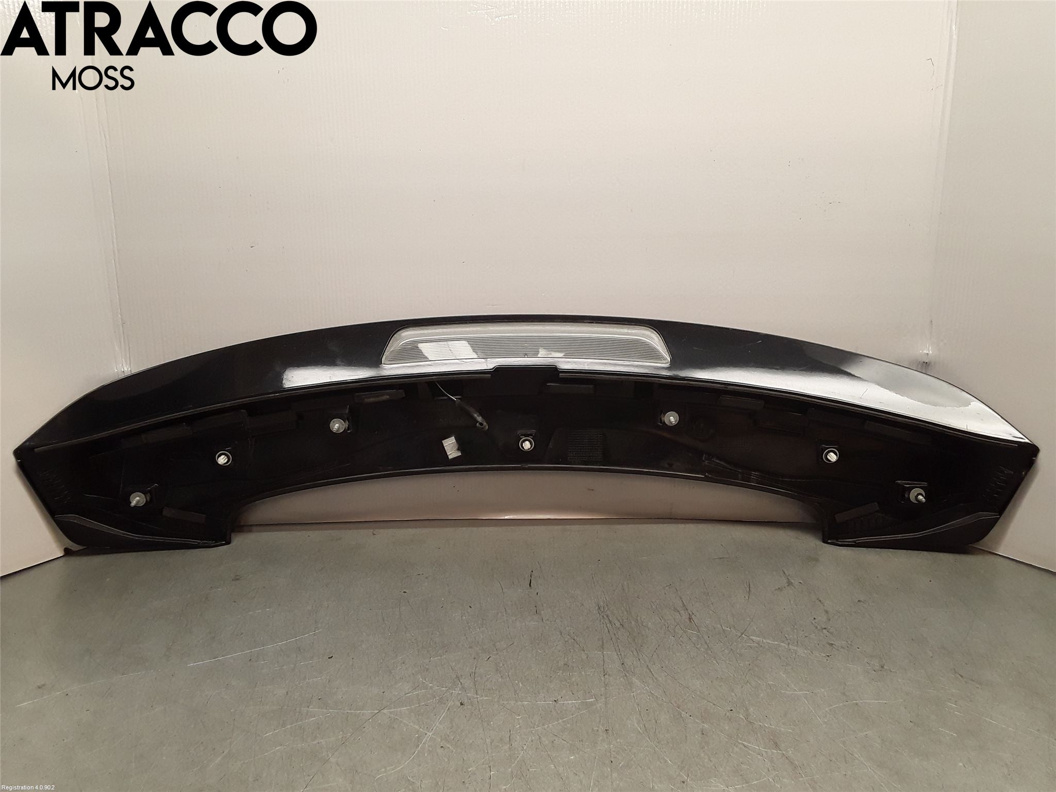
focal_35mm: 28
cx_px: 528
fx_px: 854
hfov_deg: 63.4
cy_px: 396
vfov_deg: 49.7
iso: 50
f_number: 1.9
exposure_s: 1/100
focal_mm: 2.91
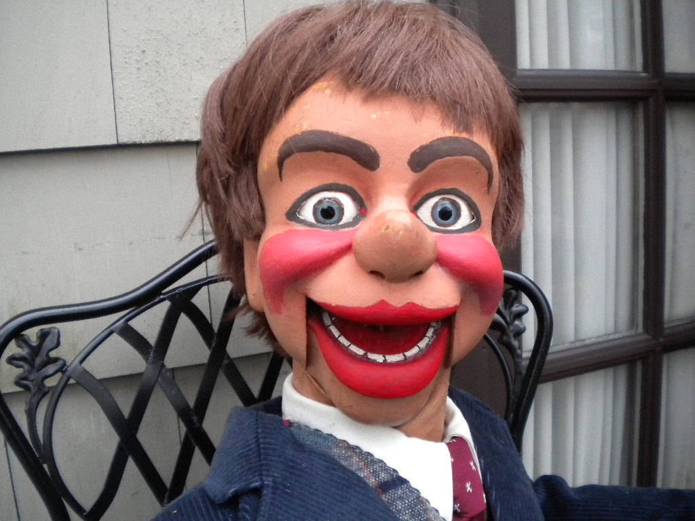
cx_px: 348
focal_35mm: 35
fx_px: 703
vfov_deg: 40.7
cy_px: 260
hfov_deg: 52.6
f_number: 3.1
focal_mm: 6.3
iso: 400
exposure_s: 1/41
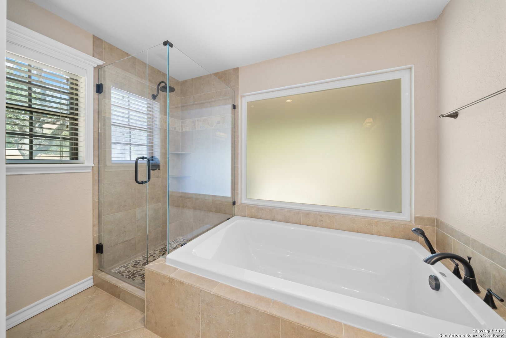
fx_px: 169
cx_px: 253
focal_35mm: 12
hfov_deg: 112.6
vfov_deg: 90.0
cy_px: 169
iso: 100
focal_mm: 12
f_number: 9
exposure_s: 1.3
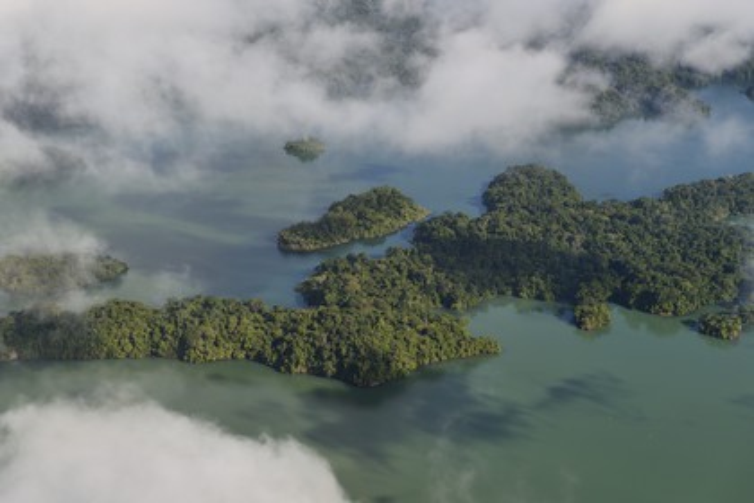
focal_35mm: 70
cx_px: 377
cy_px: 252
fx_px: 1466
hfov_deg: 28.8
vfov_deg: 19.5
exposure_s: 1/640
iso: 200
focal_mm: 70
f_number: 9
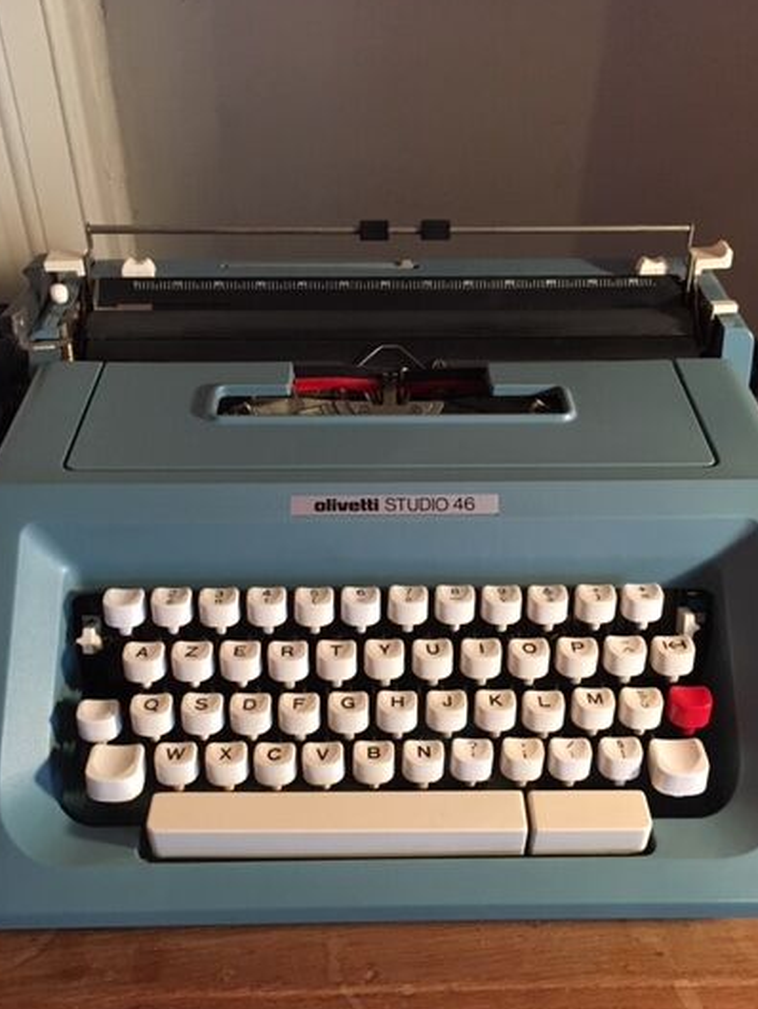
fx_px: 1021
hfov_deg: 40.7
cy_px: 554
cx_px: 398
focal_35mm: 35
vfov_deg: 52.5
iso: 200
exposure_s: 1/33
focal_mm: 4.15
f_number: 2.2
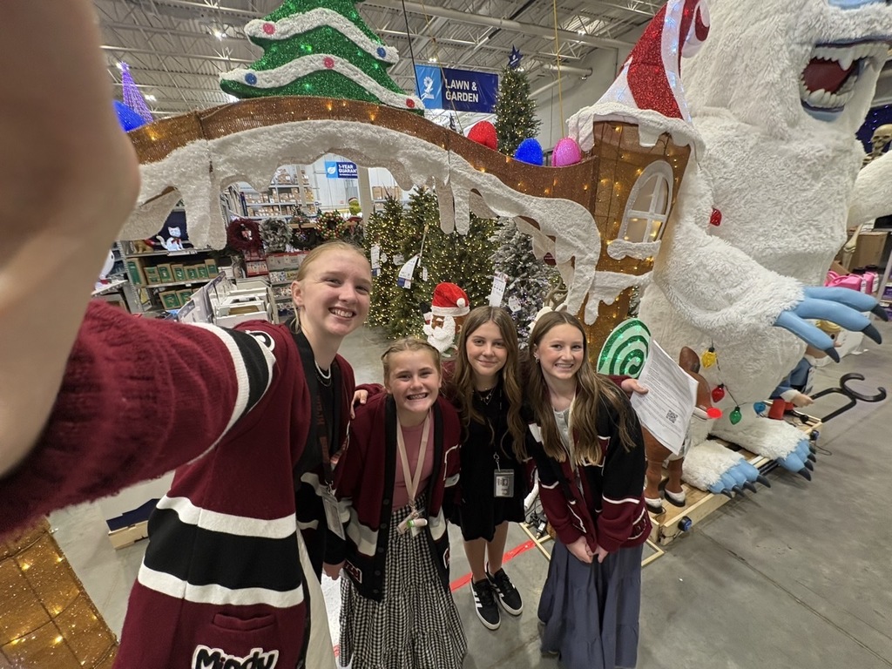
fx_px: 361
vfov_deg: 85.7
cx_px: 446
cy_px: 334
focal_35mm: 14
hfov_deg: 102.1
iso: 160
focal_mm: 2.22
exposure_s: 1/60
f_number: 2.2
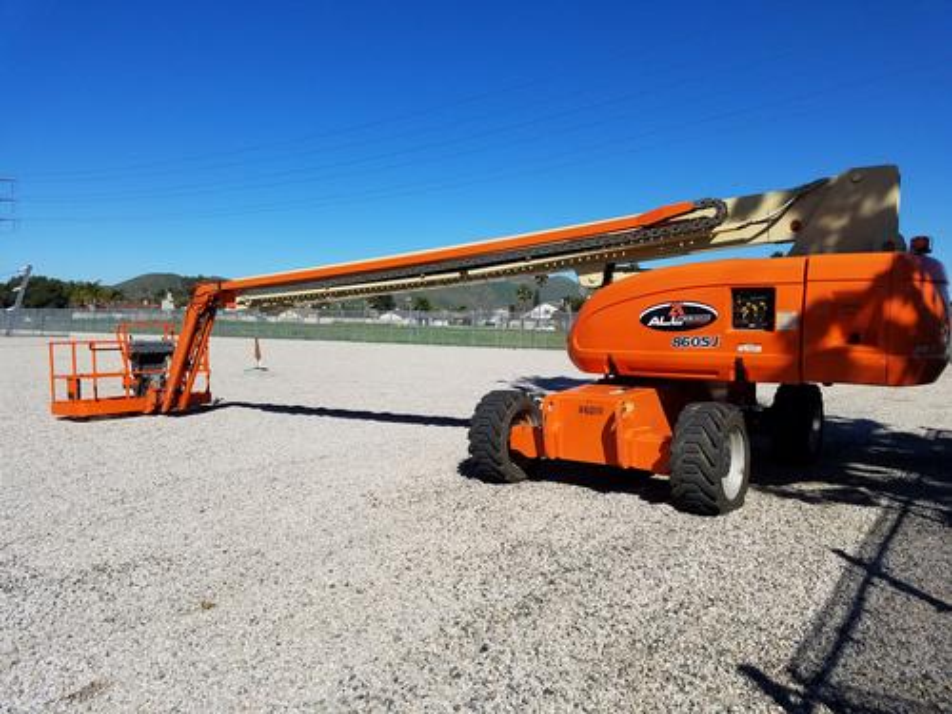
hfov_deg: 67.3
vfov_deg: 53.1
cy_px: 357
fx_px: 715
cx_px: 476
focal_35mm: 26
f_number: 1.7
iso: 50
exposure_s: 1/4480
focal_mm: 4.2
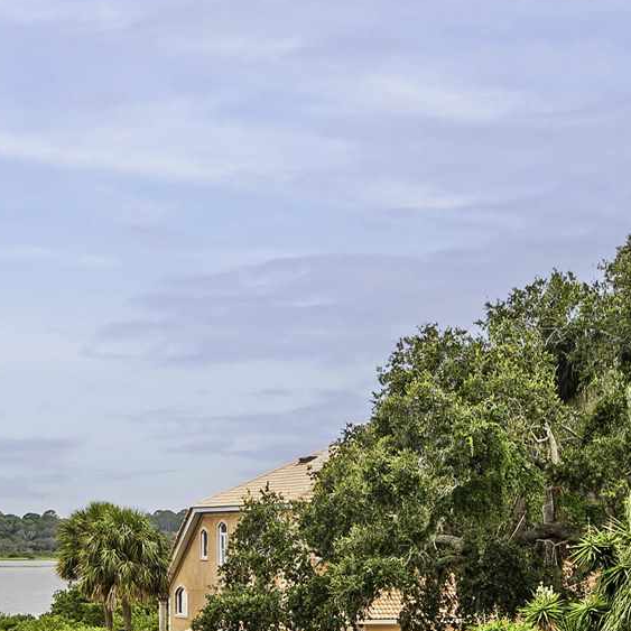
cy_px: 484
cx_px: 221
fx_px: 2867
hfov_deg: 12.5
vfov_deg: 12.5
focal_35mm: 139
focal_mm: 30
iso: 320
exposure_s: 1/160
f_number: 5.6
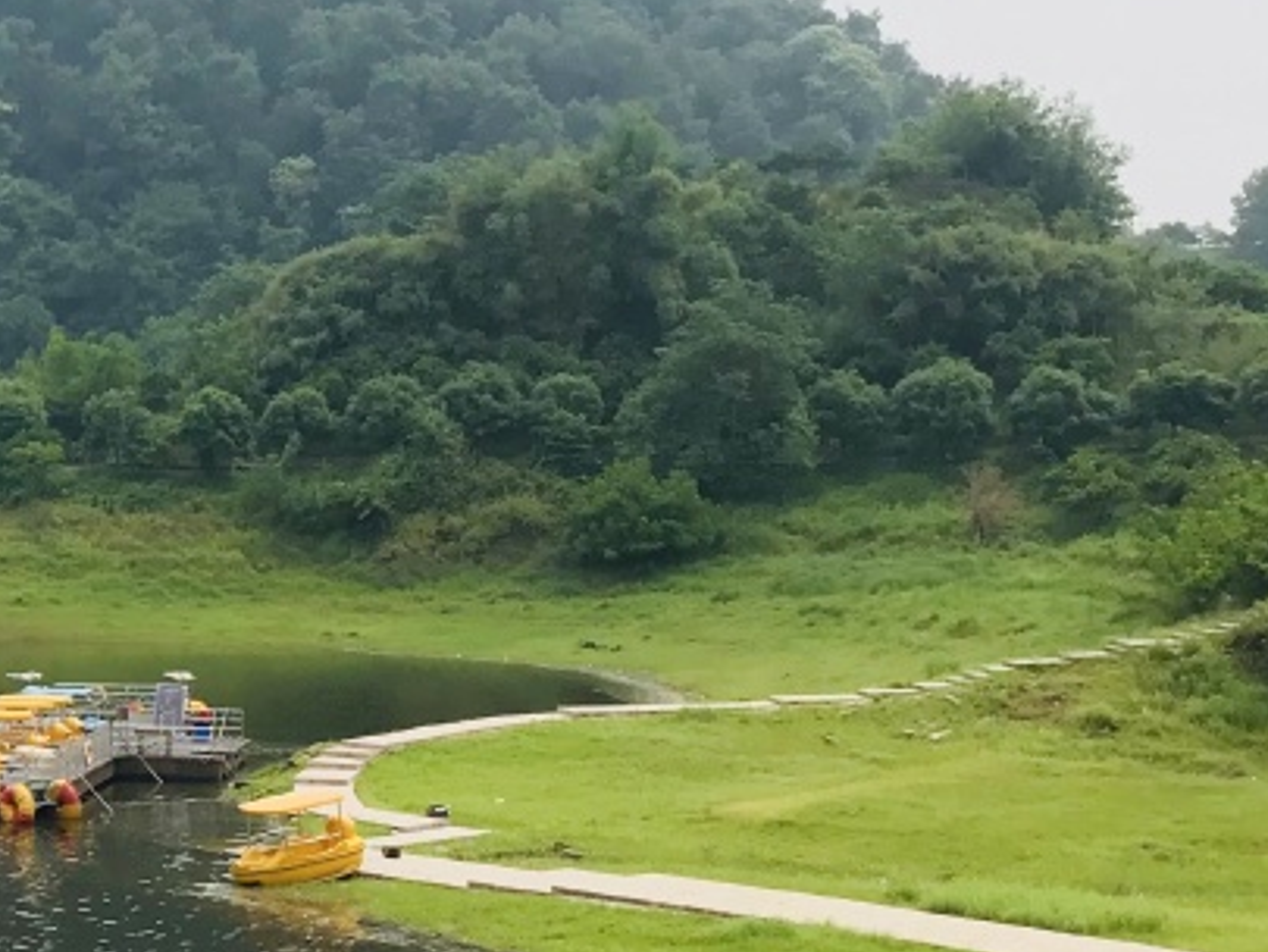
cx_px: -398
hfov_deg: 21.3
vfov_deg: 17.8
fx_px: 3041
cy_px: 564
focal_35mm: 83
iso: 20
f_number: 1.8
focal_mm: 3.99
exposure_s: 1/2083
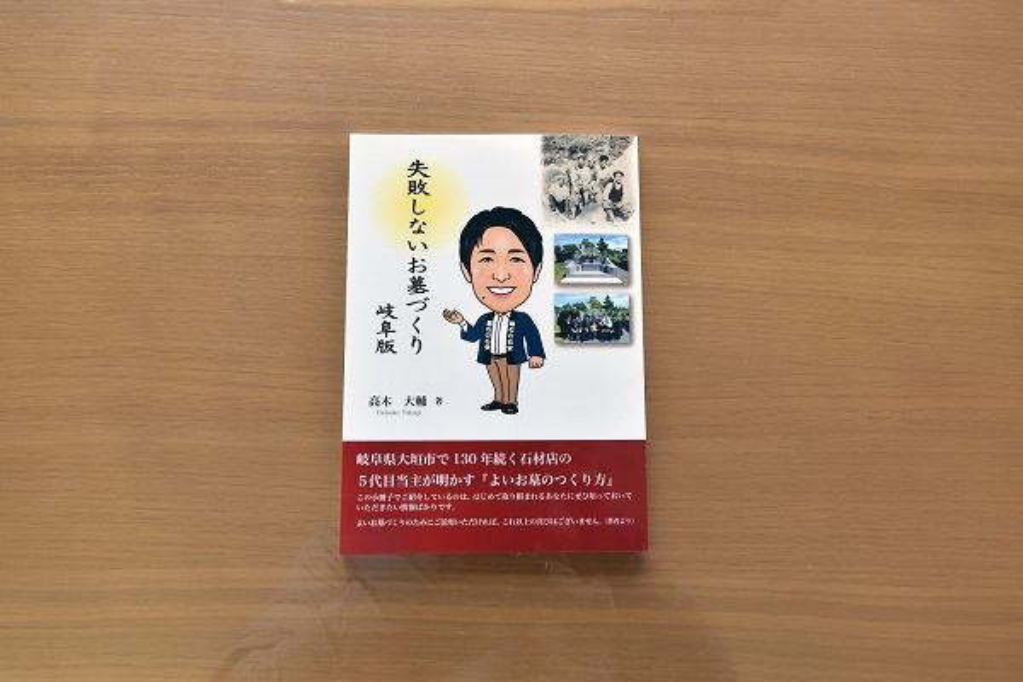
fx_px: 767
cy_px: 341
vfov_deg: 47.9
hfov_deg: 67.4
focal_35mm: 27
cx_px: 512
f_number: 8
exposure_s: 1/30
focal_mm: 18
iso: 360
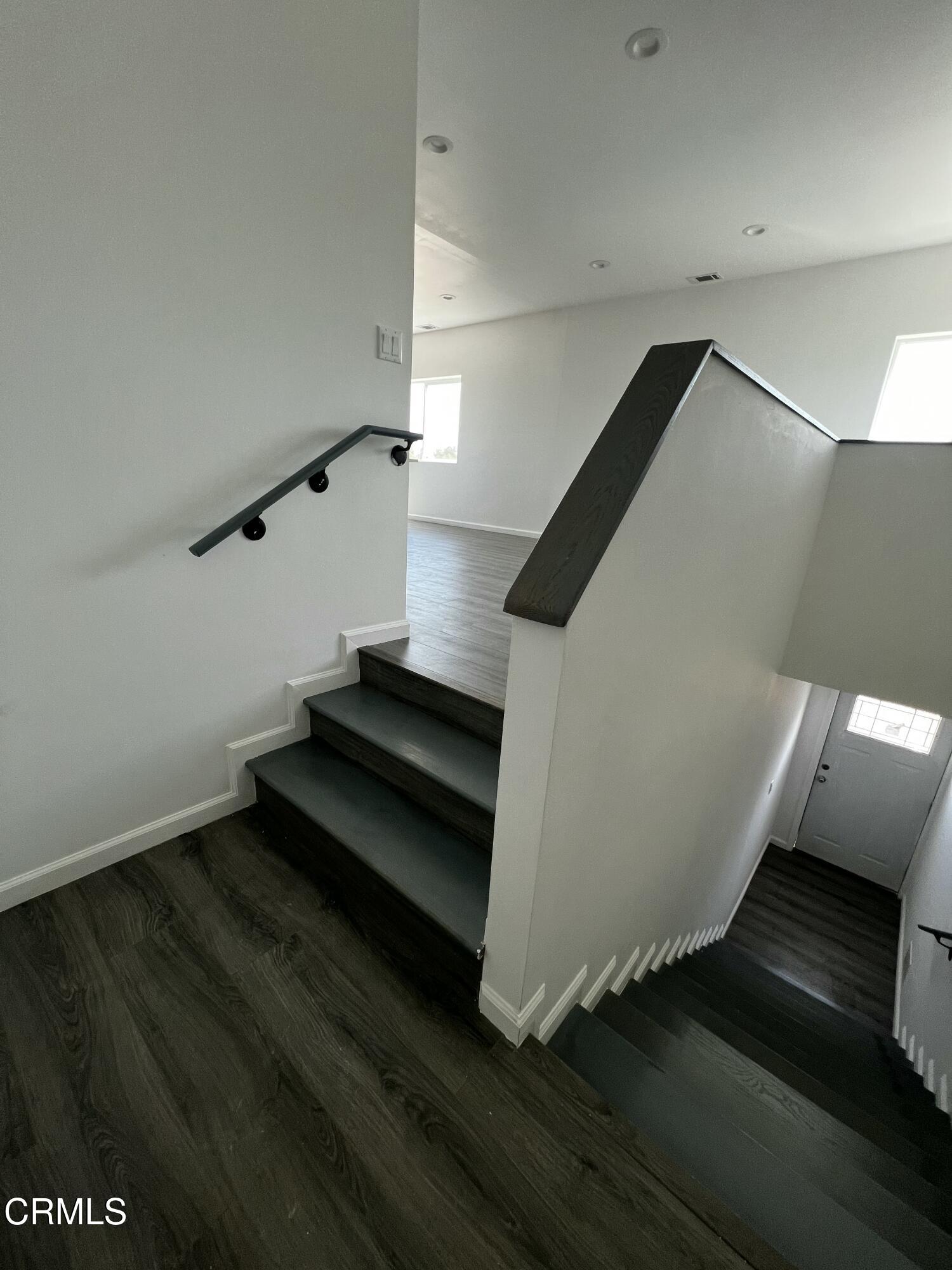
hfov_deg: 89.9
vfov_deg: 106.2
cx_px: 476
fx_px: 477
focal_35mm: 13
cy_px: 635
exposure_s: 1/120
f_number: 1.8
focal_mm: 1.57
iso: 100
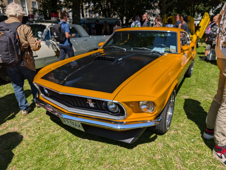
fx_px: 157
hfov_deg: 71.5
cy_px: 85
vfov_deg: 56.9
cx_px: 113
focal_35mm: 24
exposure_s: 1/2088
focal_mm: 6.9
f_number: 1.68
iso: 19
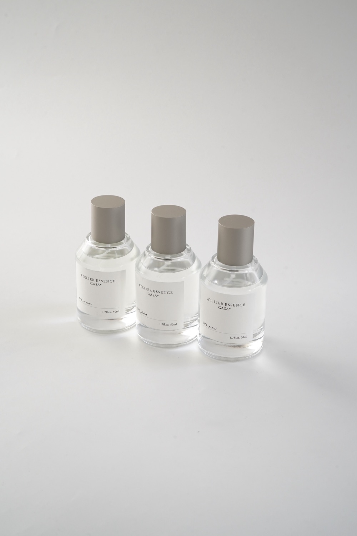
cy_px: 268
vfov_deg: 39.6
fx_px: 744
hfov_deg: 27.0
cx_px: 178
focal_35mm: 50
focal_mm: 50
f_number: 11
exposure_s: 1/80
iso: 2000
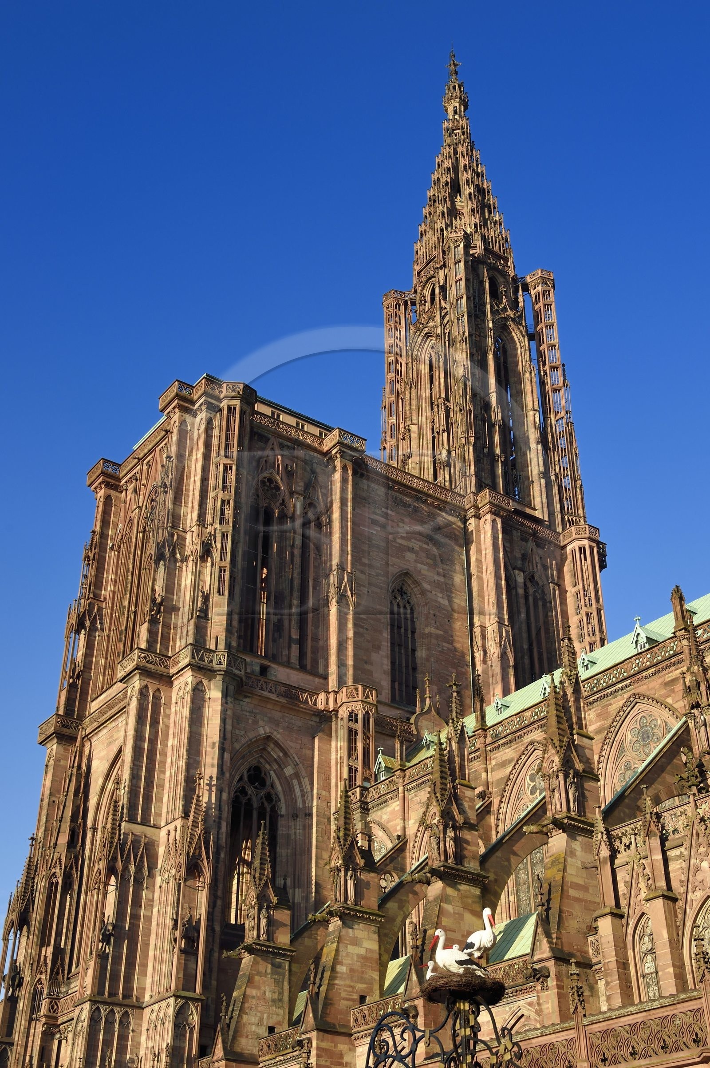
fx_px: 1304
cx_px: 355
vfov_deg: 44.5
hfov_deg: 30.5
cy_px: 534
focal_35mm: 44
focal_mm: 44
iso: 200
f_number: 9
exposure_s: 1/320
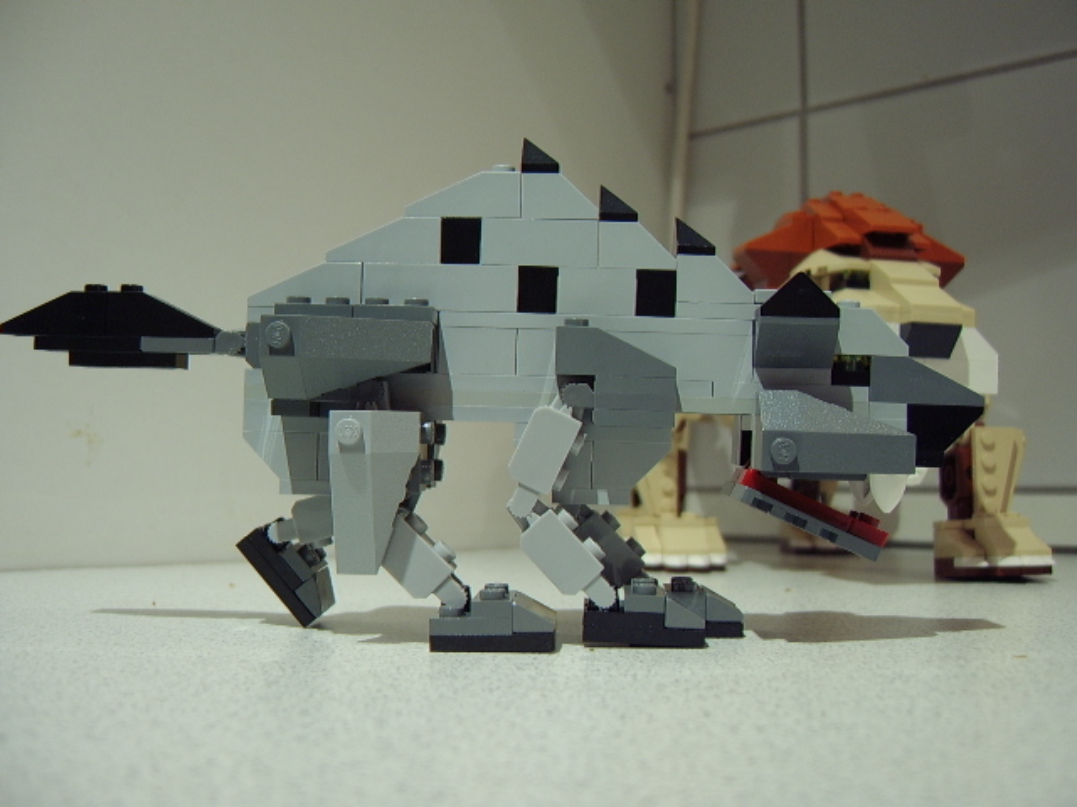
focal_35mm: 31
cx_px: 538
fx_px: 964
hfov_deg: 58.4
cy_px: 404
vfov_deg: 45.4
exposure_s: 1/13
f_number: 2.7
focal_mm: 8.13
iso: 100
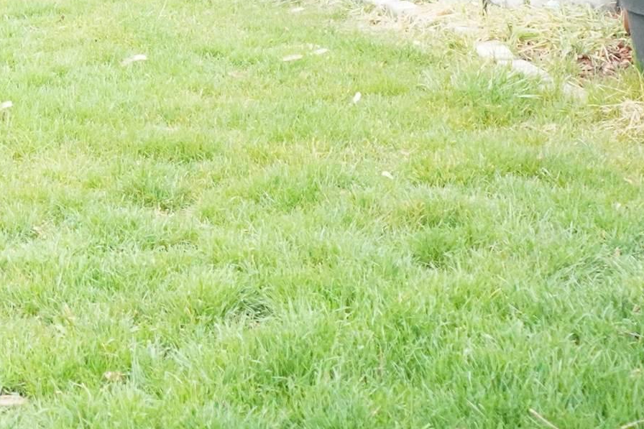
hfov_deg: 20.7
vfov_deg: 13.2
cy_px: -284
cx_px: 42
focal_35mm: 96
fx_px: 1717
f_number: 3.5
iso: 16000
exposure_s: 1/8000
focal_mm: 28
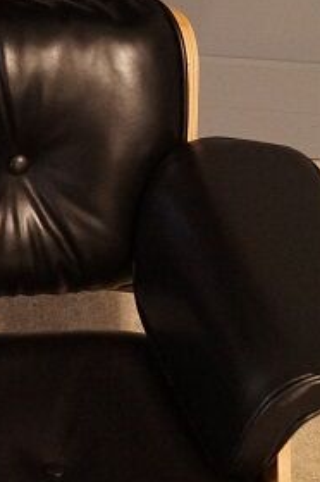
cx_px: -145
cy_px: 312
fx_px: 1550
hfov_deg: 11.4
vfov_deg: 17.6
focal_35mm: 116
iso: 1600
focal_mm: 22
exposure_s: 1/15
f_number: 4.5
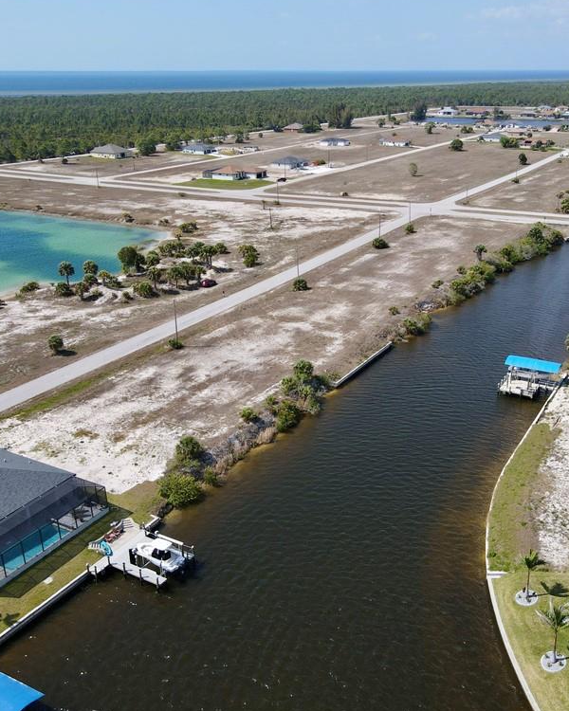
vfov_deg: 55.7
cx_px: 349
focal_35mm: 32
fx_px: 674
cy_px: 352
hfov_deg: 45.5
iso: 110
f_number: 2.8
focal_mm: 4.5
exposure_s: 1/725
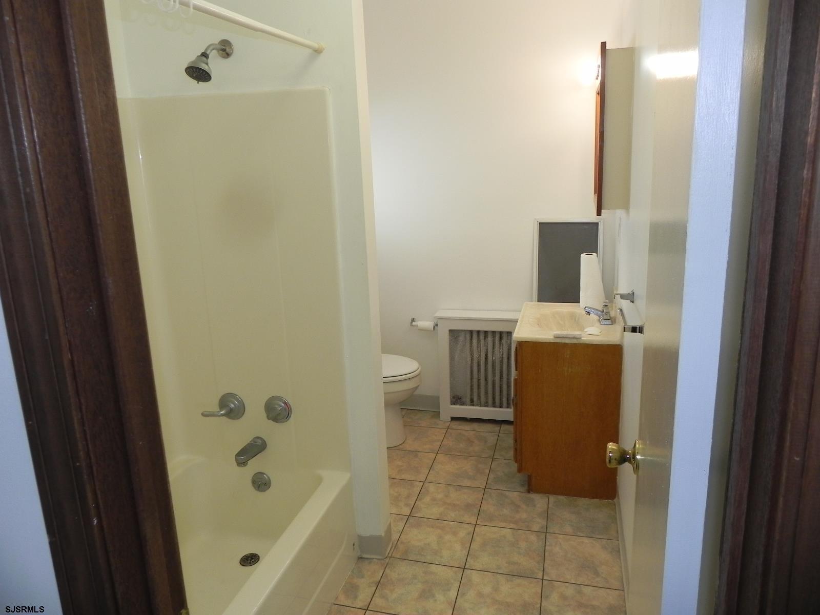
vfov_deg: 53.1
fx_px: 616
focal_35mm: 26
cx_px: 410
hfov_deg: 67.3
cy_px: 308
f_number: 3.5
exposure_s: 1/71
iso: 160
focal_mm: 4.6
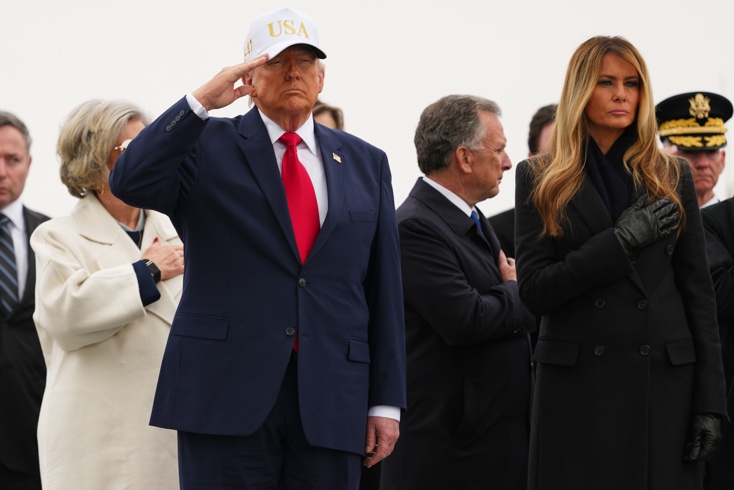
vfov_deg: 3.1
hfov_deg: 4.6
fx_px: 9174
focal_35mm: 450
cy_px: 245
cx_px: 367
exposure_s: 1/500
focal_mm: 300
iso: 80
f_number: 2.8
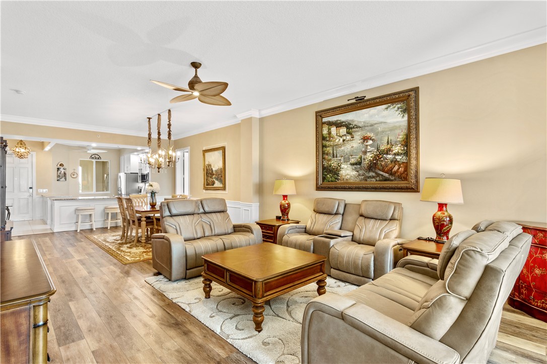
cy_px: 182
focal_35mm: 17
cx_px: 274
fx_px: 262
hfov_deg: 92.4
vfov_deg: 69.7
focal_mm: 11.5
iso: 320
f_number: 6.3
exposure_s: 1/1.67
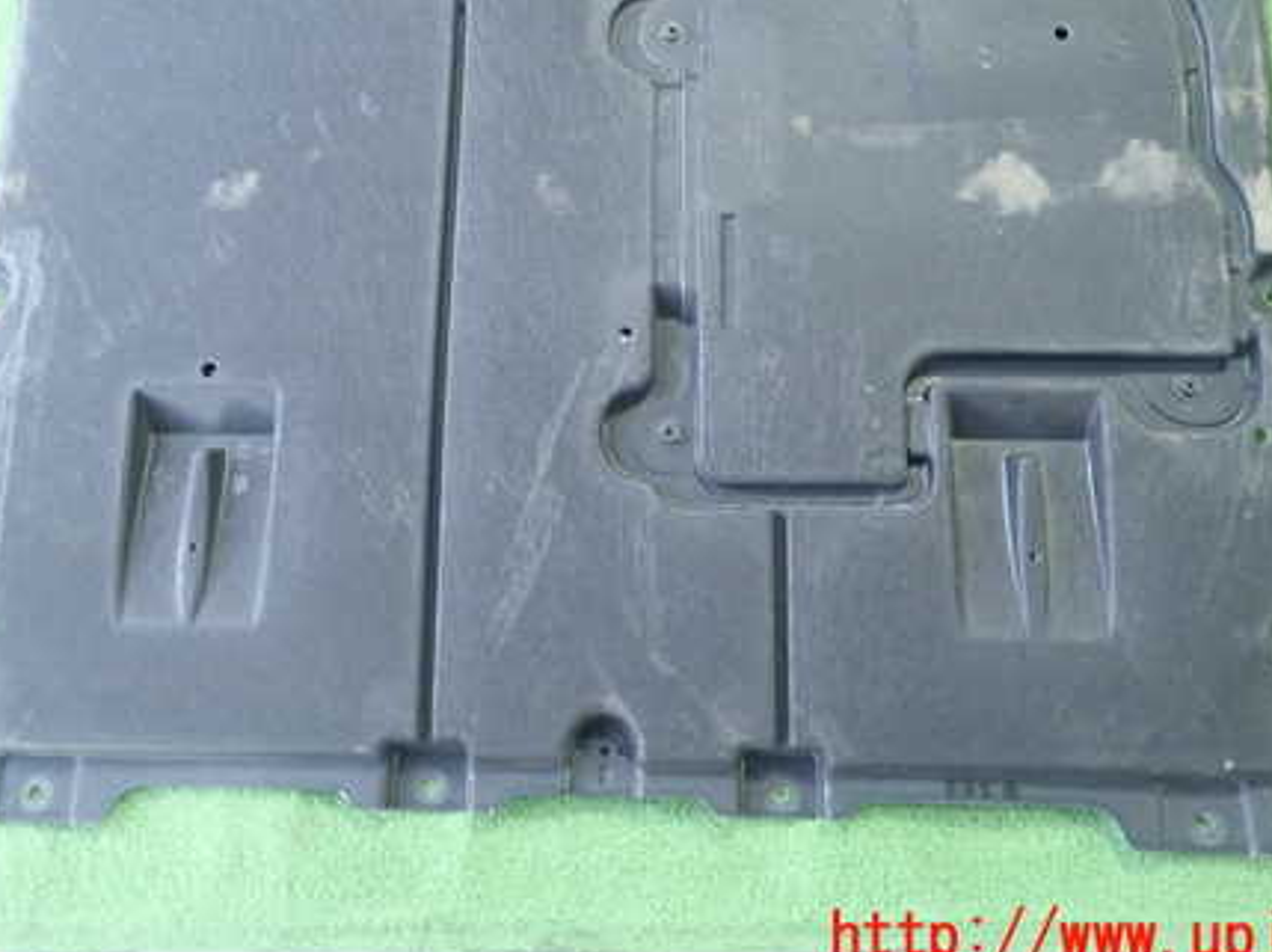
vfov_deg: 40.1
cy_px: 308
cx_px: 611
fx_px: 1285
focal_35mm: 35
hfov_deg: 52.7
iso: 320
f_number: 2
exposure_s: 1/30
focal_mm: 4.5
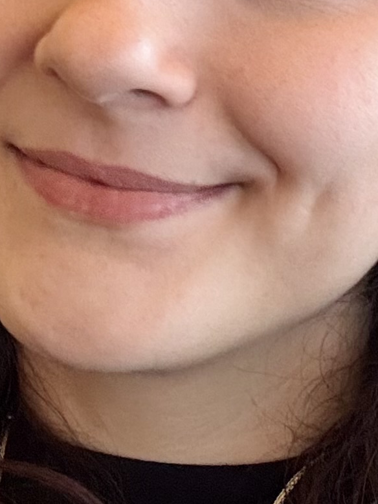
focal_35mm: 119
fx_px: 1732
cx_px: 155
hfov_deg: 12.5
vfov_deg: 16.5
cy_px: 209
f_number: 1.9
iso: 200
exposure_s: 1/33
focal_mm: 2.69
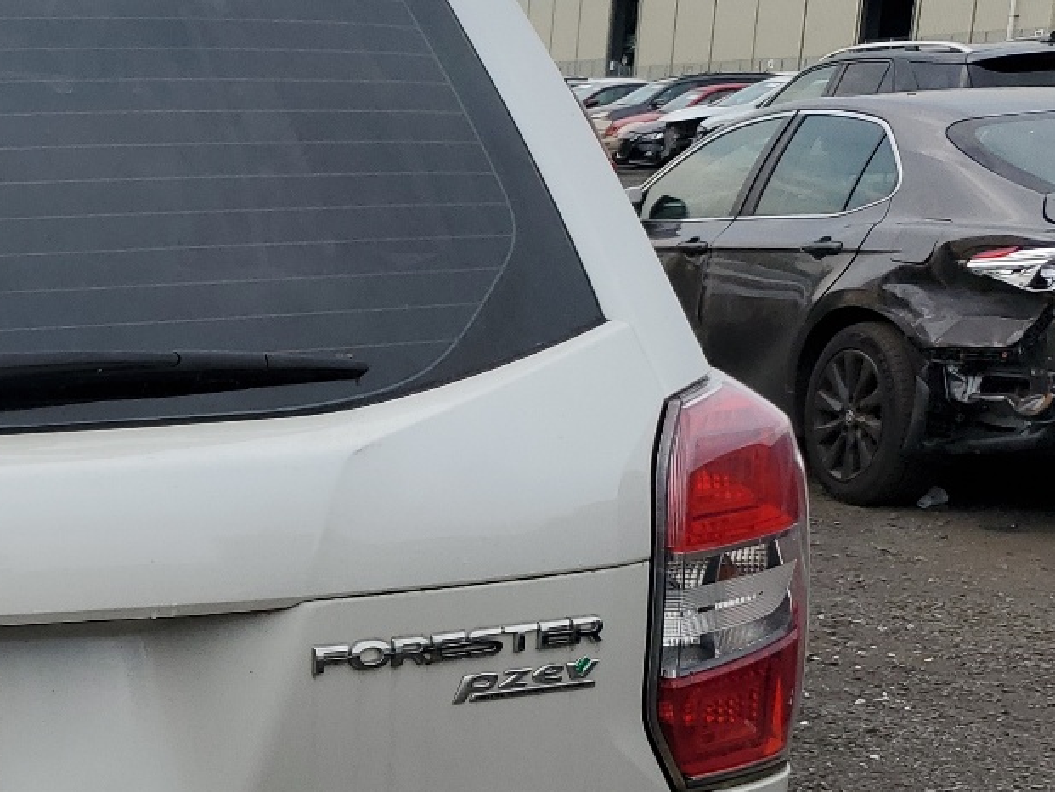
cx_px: -216
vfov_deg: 21.6
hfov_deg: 25.9
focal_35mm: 67
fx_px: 2042
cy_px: 639
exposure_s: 1/2500
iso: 50
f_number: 1.5
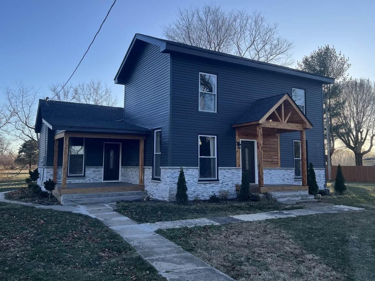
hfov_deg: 61.6
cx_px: 172
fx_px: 314
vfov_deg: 48.2
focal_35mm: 29
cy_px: 131
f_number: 1.5
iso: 50
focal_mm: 5.7
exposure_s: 1/1252
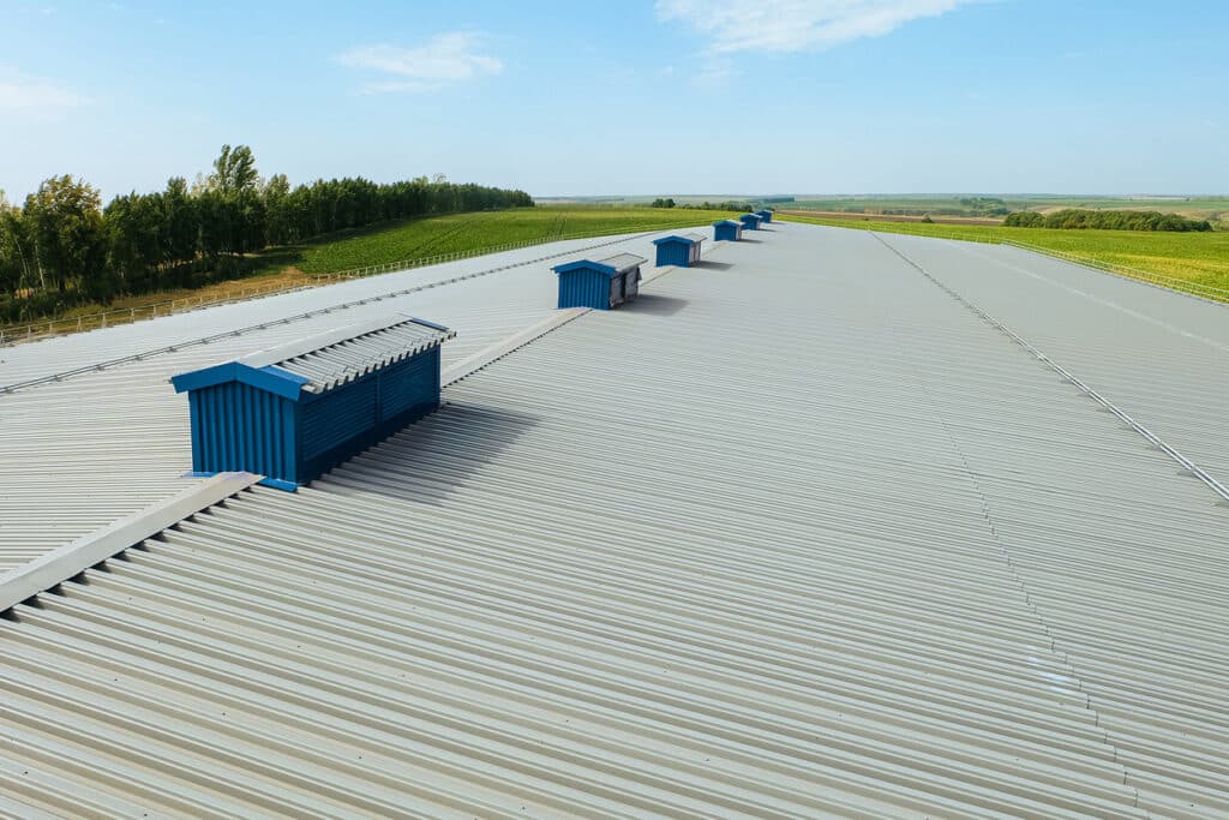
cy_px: 410
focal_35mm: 24
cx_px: 614
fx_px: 819
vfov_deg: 53.1
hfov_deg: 73.7
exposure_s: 1/420
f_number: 9
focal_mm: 16
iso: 200
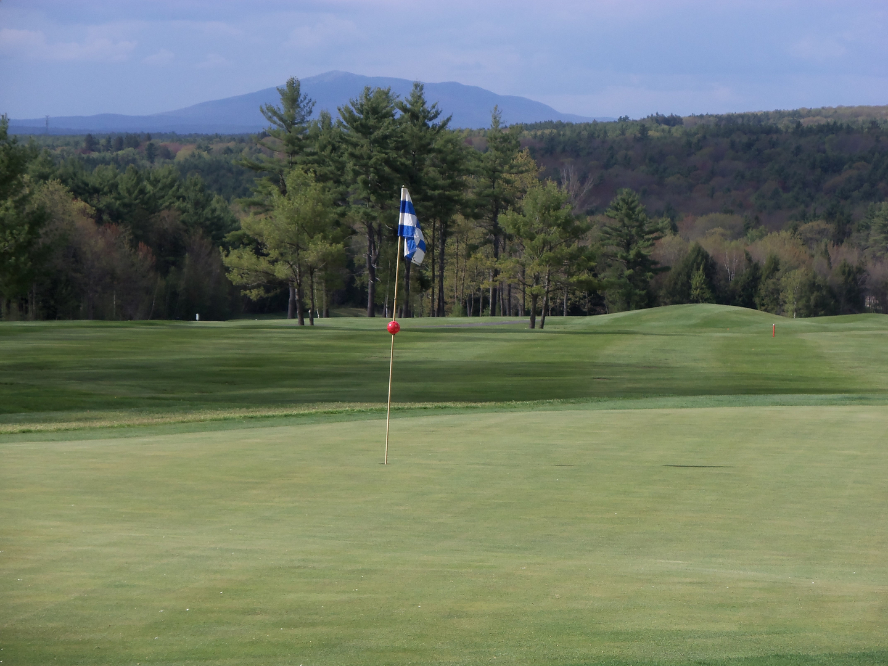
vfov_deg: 11.2
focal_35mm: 132
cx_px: 444
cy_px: 333
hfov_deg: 14.9
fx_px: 3386
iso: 64
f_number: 4.7
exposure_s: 1/500
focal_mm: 23.7
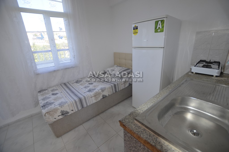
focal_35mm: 15
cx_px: 114
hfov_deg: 100.5
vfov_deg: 77.1
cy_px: 76
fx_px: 95
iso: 200
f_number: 3.5
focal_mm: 10
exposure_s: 1/180
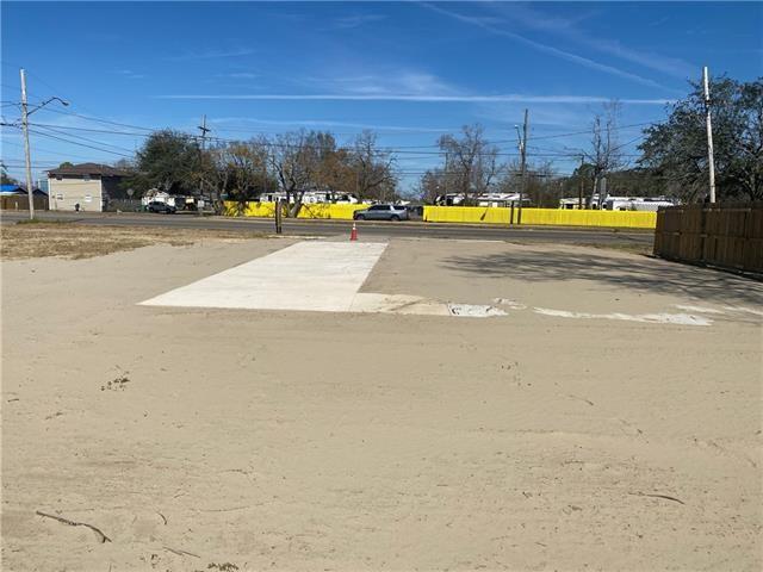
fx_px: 573
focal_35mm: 26
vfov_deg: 53.1
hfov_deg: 67.3
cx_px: 382
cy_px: 286
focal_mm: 4.25
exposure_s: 1/6061
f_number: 1.8
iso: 32
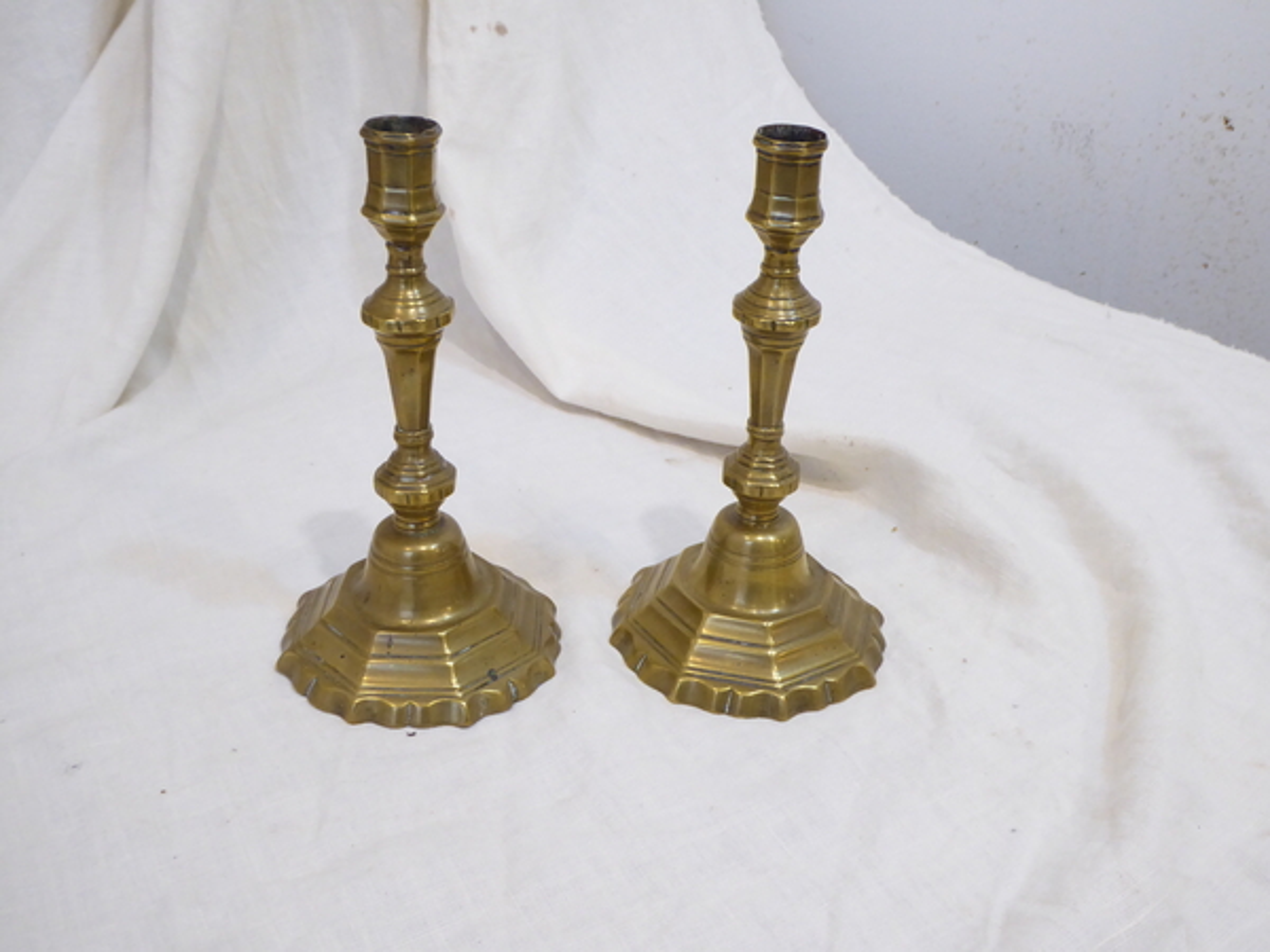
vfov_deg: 31.5
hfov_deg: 41.2
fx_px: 1688
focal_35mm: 46
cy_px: 476
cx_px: 635
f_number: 3.9
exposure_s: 1/25
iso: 400
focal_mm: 7.8
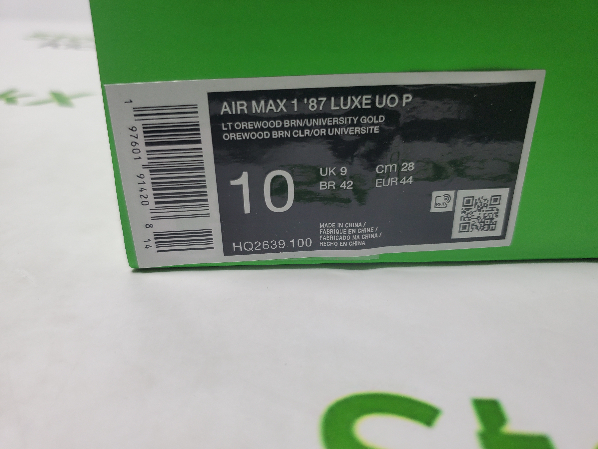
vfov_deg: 53.1
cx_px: 299
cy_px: 224
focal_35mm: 26
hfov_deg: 67.3
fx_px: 449
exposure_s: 1/398
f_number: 1.5
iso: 50
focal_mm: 4.3
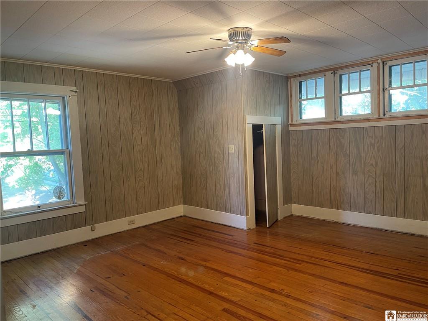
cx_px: 214
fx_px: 309
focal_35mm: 25
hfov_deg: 69.4
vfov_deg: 54.9
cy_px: 160
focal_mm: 5.1
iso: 200
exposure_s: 1/60
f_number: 1.6
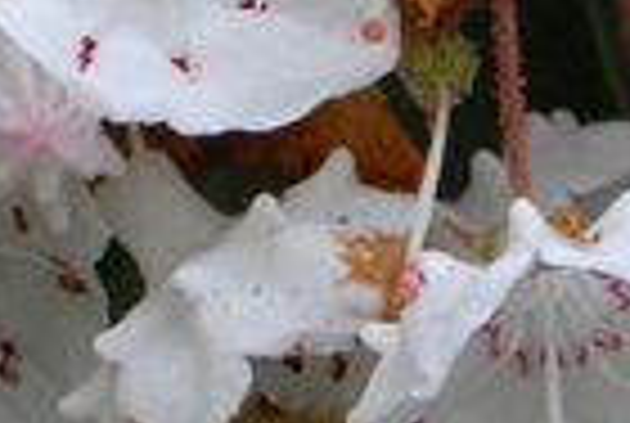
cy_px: -587
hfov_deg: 3.1
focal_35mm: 656
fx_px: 11504
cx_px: 387
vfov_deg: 2.1
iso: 400
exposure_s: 1/180
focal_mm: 60
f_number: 7.1
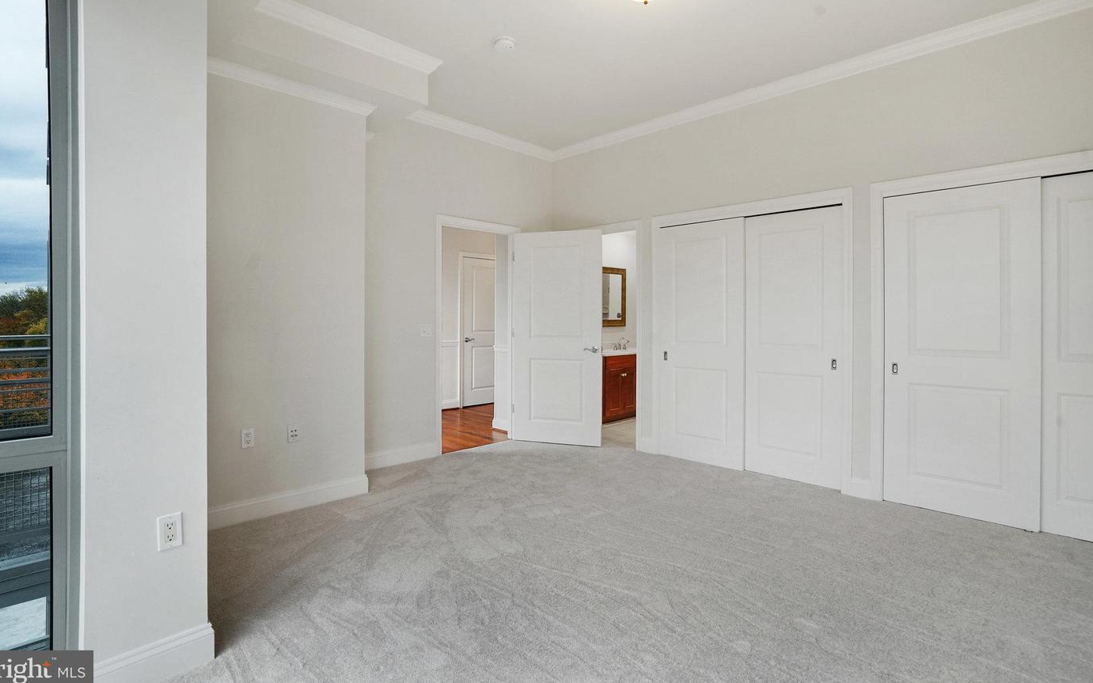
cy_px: 311
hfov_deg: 94.4
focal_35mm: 17
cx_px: 540
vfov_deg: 67.9
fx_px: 506
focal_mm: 16
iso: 1250
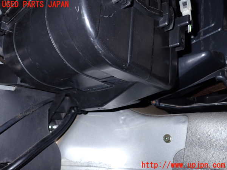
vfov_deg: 46.8
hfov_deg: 60.0
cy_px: 85
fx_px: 197
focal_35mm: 30
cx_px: 114
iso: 320
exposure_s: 1/30
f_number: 6.3
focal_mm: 5.4
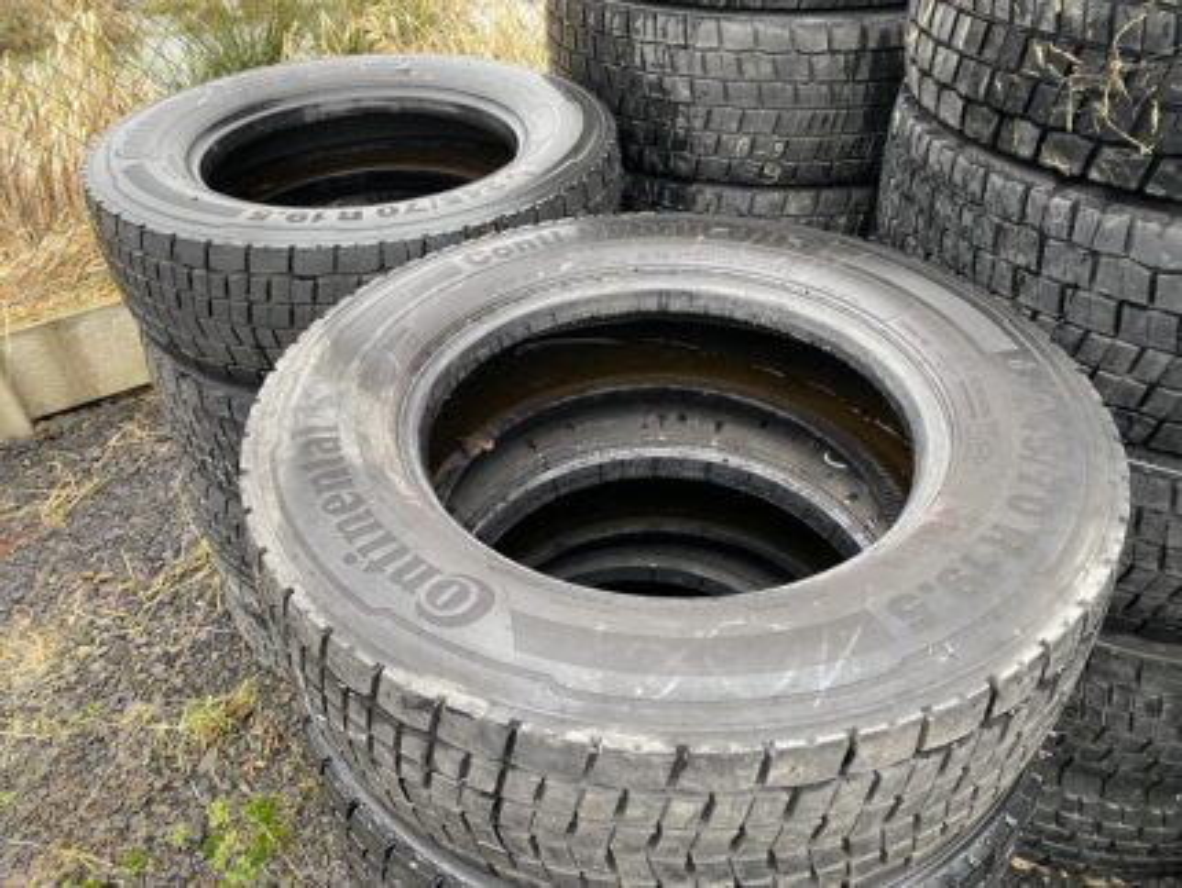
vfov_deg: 53.1
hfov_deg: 67.3
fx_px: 888
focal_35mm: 26
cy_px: 444
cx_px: 591
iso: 125
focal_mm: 4.25
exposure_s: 1/69
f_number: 1.8
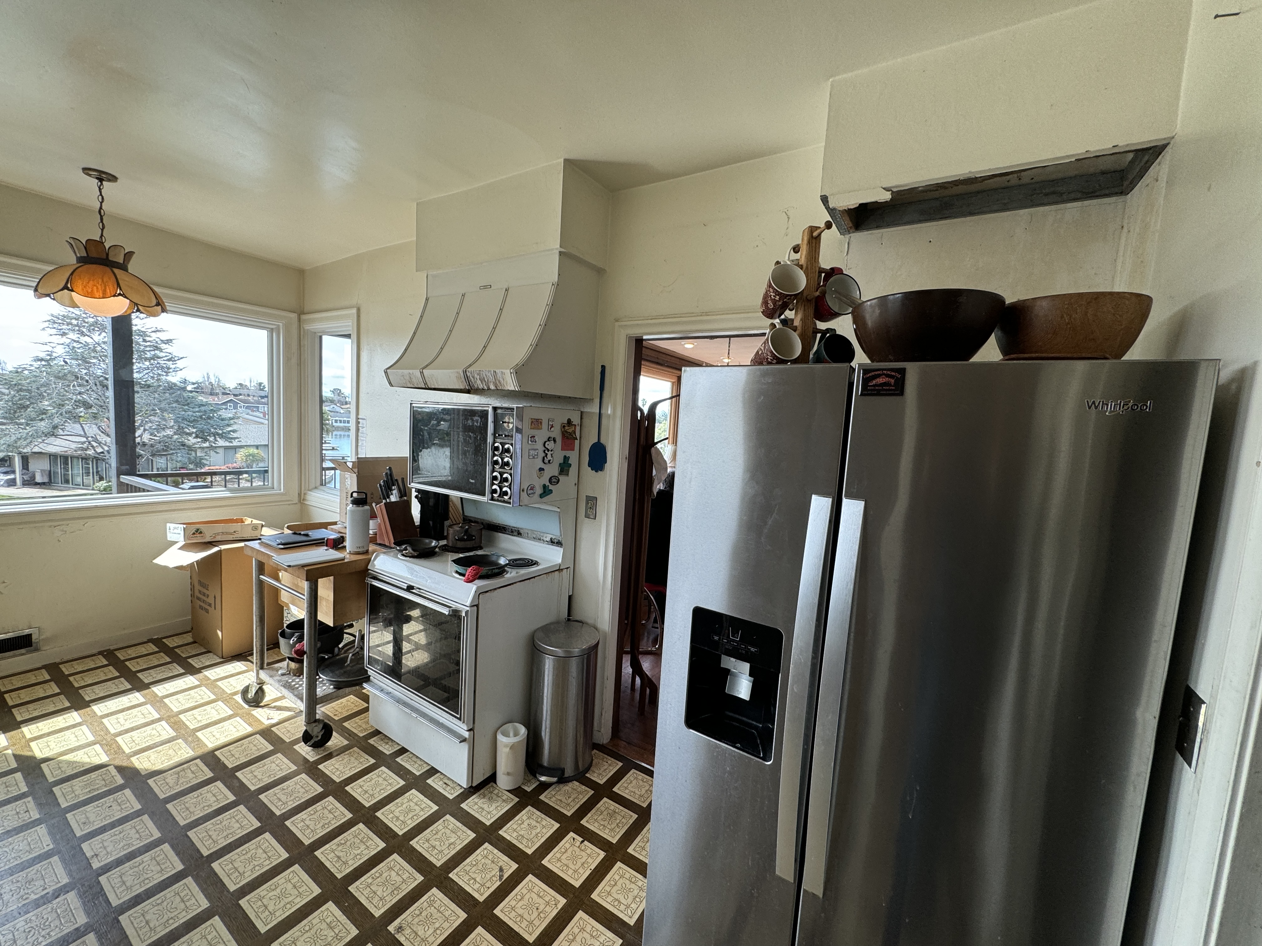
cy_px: 473
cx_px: 631
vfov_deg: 85.7
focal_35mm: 14
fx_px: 510
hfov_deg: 102.1
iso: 80
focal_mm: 2.22
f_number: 2.2
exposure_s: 1/120
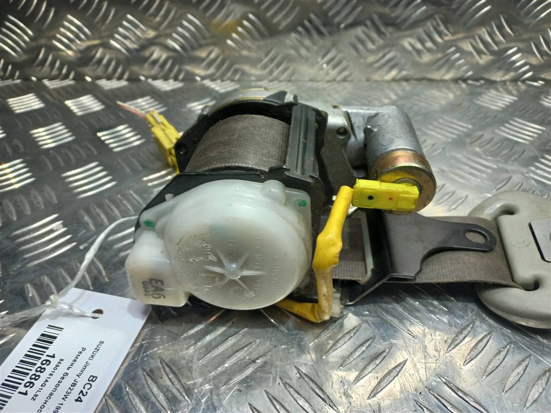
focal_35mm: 25
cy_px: 206
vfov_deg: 54.9
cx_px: 276
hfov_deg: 69.4
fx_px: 398
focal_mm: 4.6
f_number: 1.8
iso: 25
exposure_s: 1/50
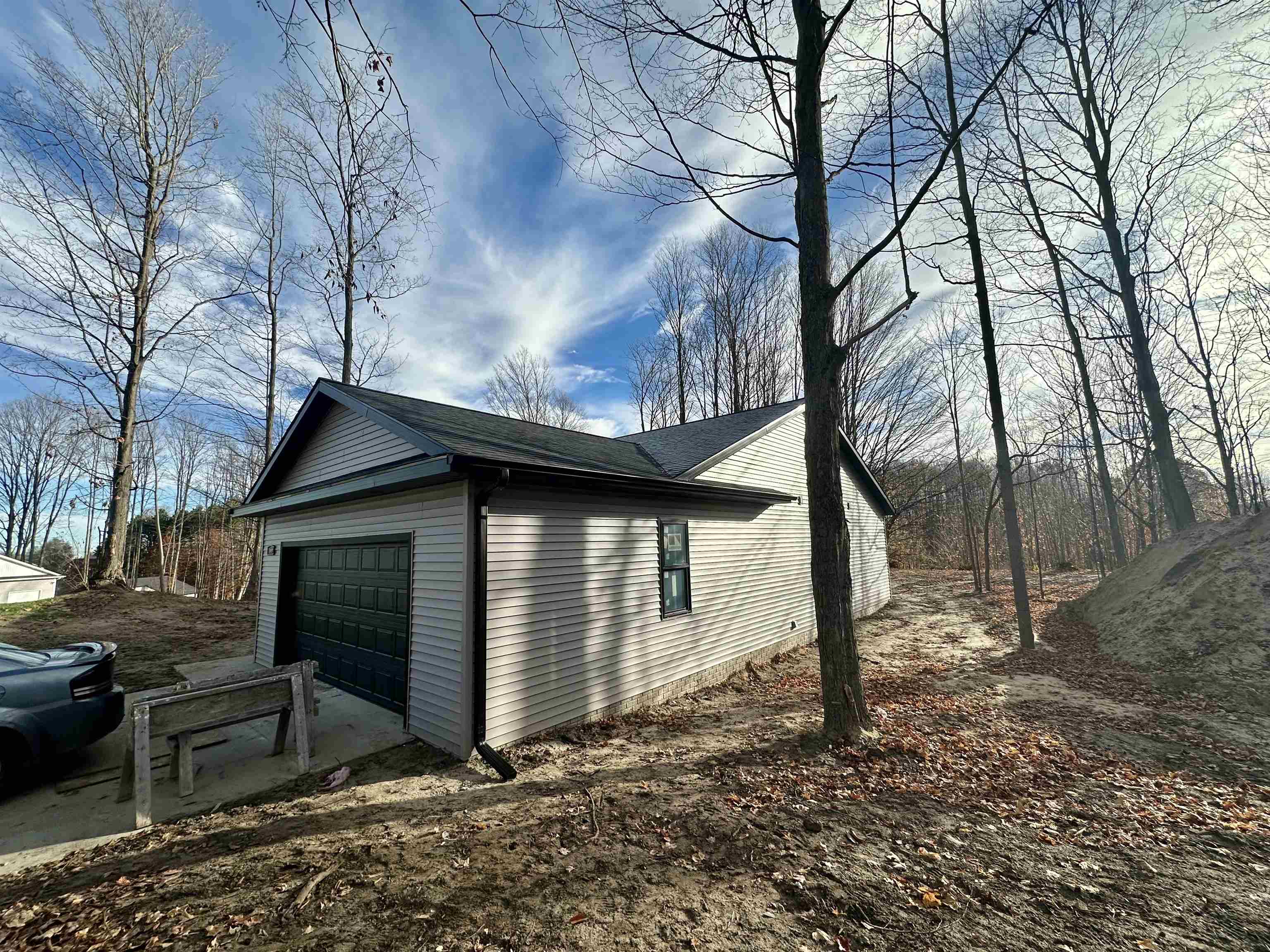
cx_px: 635
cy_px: 476
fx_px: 514
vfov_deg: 85.7
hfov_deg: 102.1
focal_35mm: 14
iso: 50
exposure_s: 1/1949
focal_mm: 2.22
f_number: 2.2
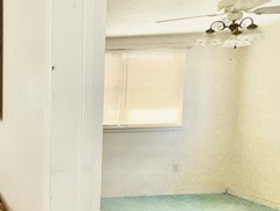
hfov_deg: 38.2
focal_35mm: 37
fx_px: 300
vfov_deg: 38.5
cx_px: -51
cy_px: 130
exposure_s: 1/121
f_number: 2.2
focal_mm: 2.22
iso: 100
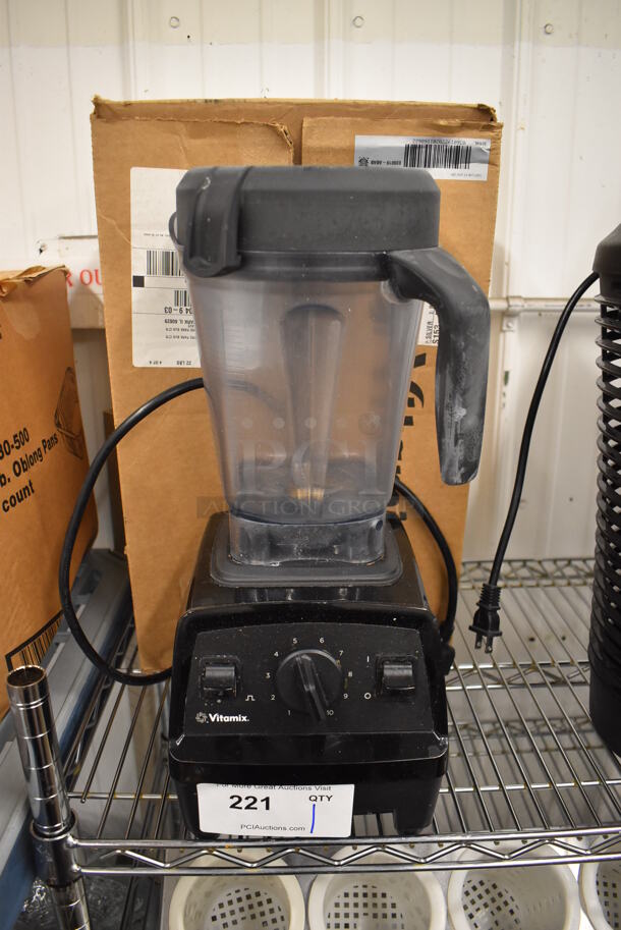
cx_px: 310
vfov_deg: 67.3
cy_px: 465
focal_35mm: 27
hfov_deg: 48.0
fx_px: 698
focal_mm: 18
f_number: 3.5
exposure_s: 1/125
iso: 1600
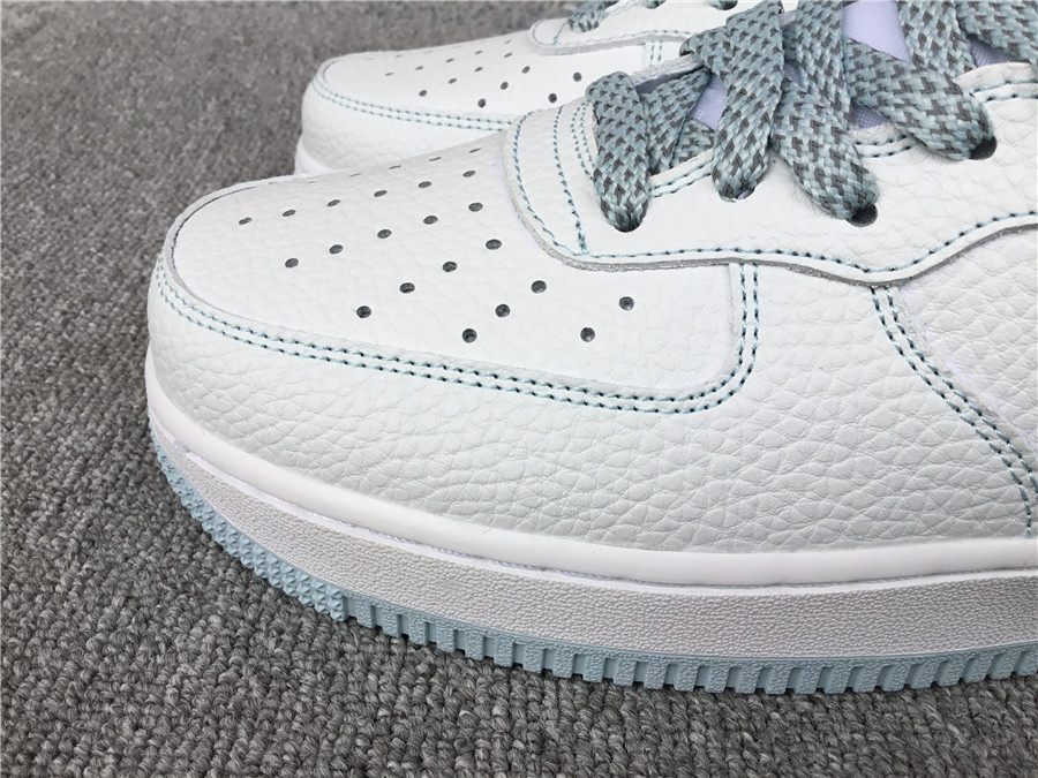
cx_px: 519
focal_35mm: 31
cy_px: 389
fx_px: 930
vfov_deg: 45.4
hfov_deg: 58.4
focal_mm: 3.3
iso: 25
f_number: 2.4
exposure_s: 1/159
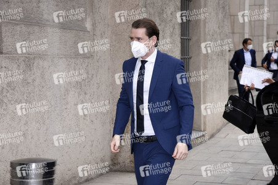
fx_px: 810
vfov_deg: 13.0
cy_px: 92
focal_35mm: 105
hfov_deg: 19.5
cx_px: 139
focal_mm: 105
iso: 320
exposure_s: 1/160
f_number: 10
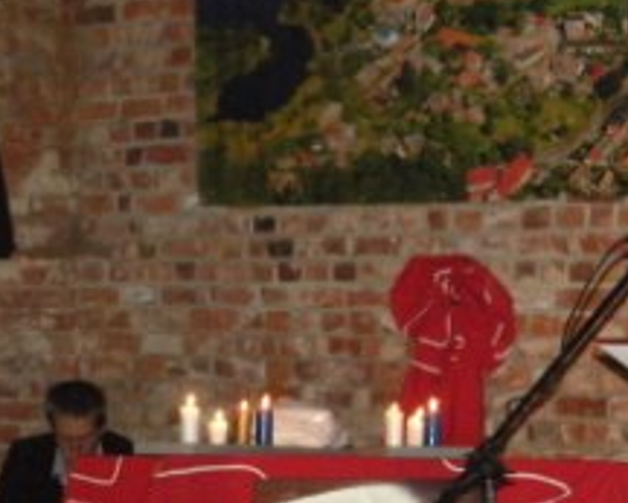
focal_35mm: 170
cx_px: 590
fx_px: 3161
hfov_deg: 11.3
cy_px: 471
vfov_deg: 9.1
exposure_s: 1/60
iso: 800
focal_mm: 14.9
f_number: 4
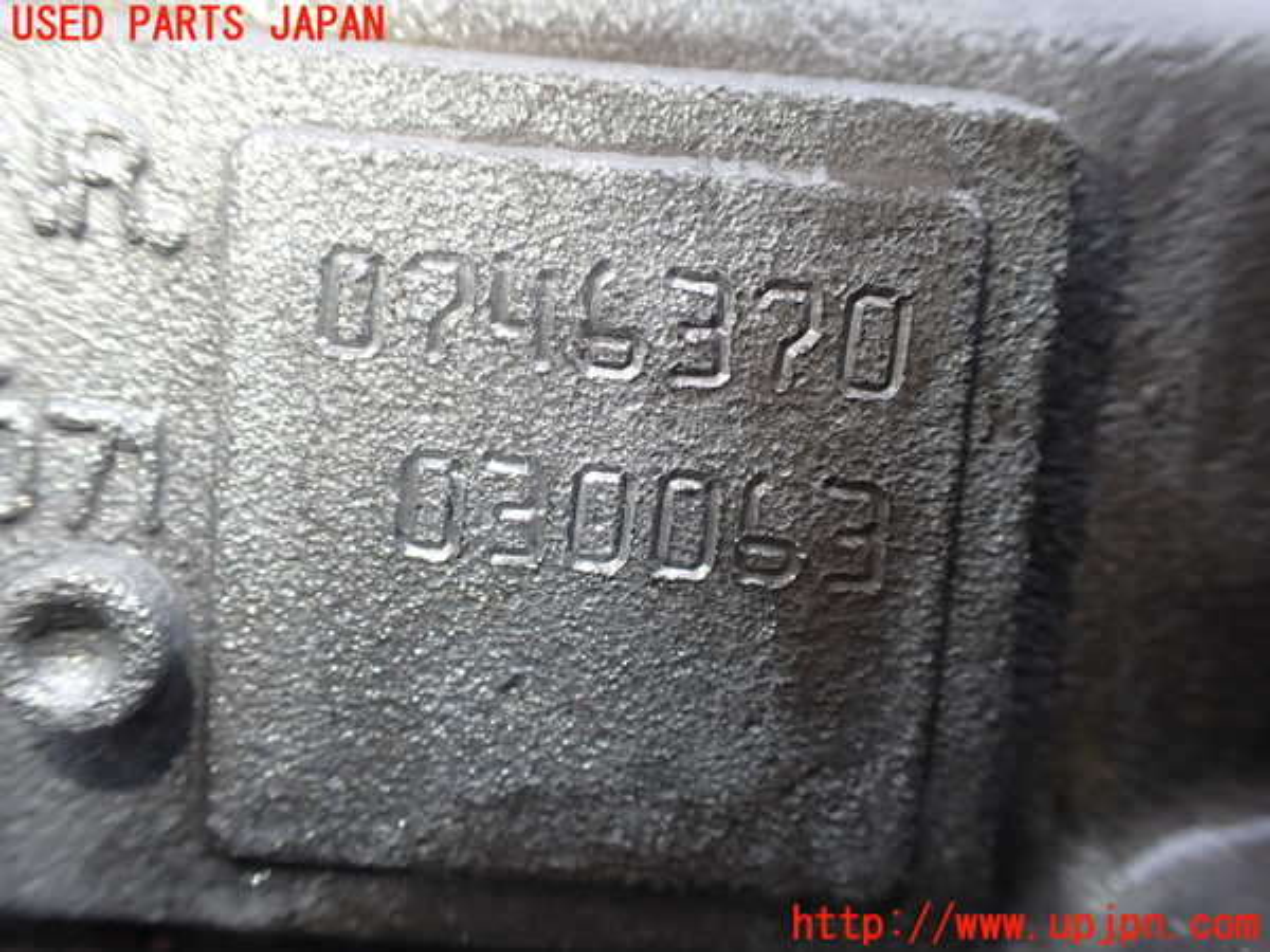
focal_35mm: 30
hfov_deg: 60.0
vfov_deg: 46.8
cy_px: 476
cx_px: 635
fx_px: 1101
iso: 125
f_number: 2.3
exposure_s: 1/125
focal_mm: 5.4
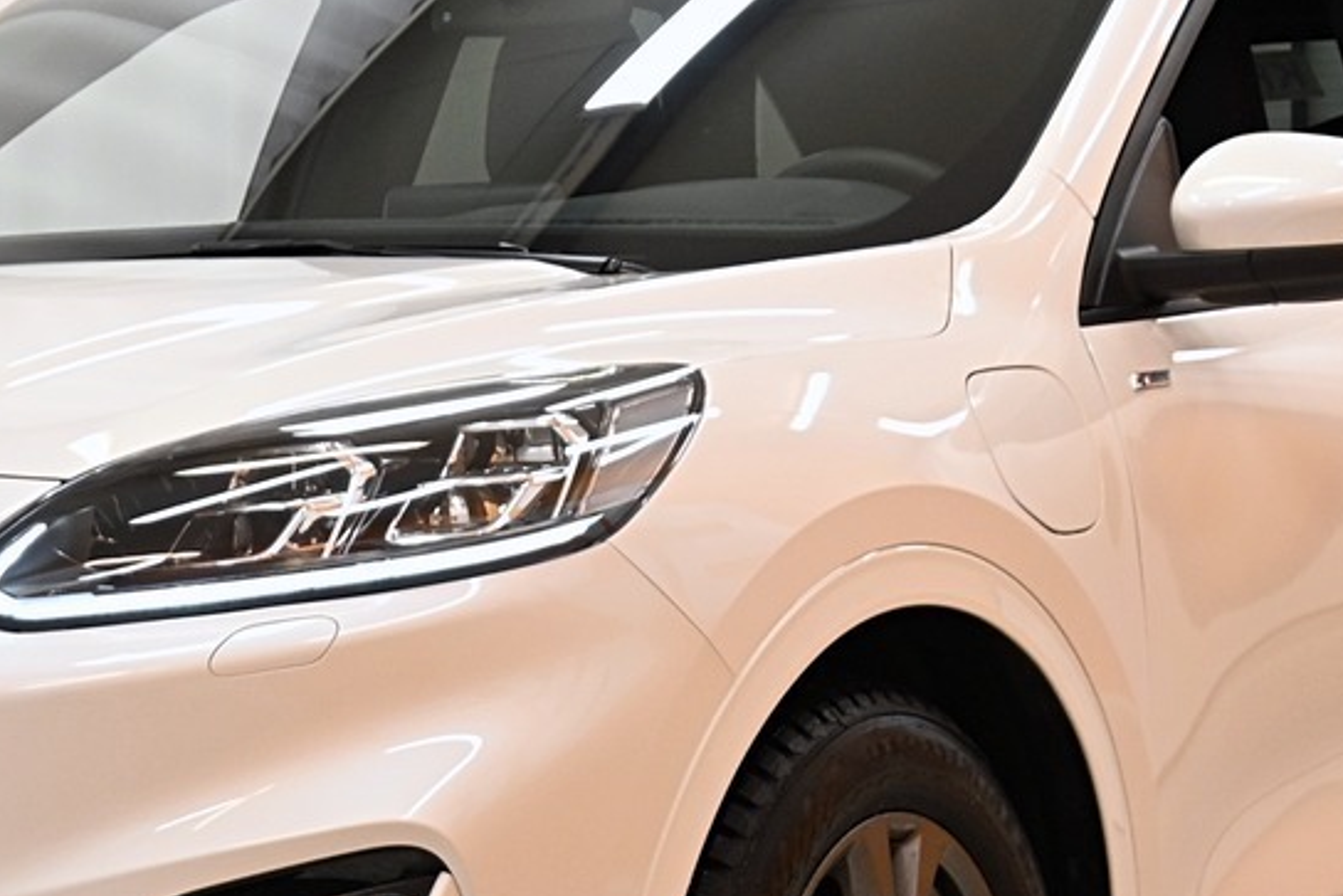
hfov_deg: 15.0
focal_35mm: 136
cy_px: 568
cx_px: 437
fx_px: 5083
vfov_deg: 10.1
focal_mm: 30.5
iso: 500
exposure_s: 1/50
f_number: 5
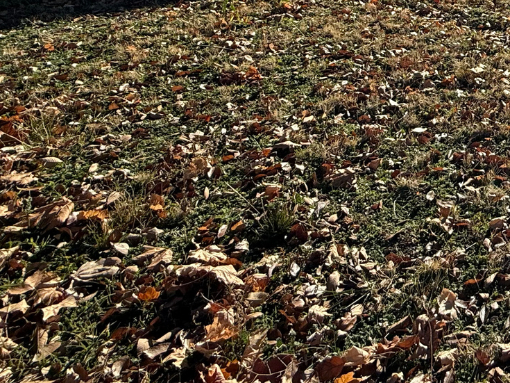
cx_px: 594
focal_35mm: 39
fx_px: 574
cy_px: -102
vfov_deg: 30.1
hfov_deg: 37.6
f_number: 2.2
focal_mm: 2.22
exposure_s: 1/2024
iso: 50
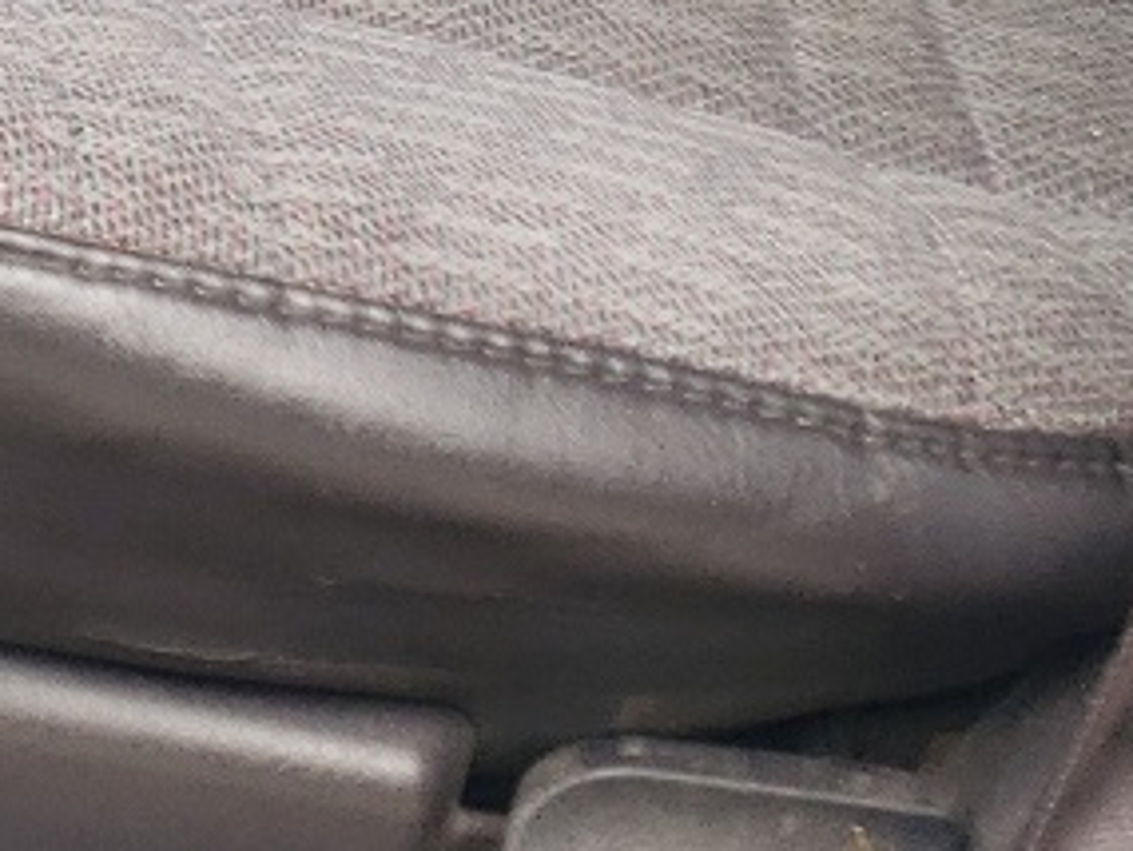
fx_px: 4781
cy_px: -1113
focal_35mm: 146
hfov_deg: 12.8
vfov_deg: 9.2
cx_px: -580
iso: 50
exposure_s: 1/200
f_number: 1.5
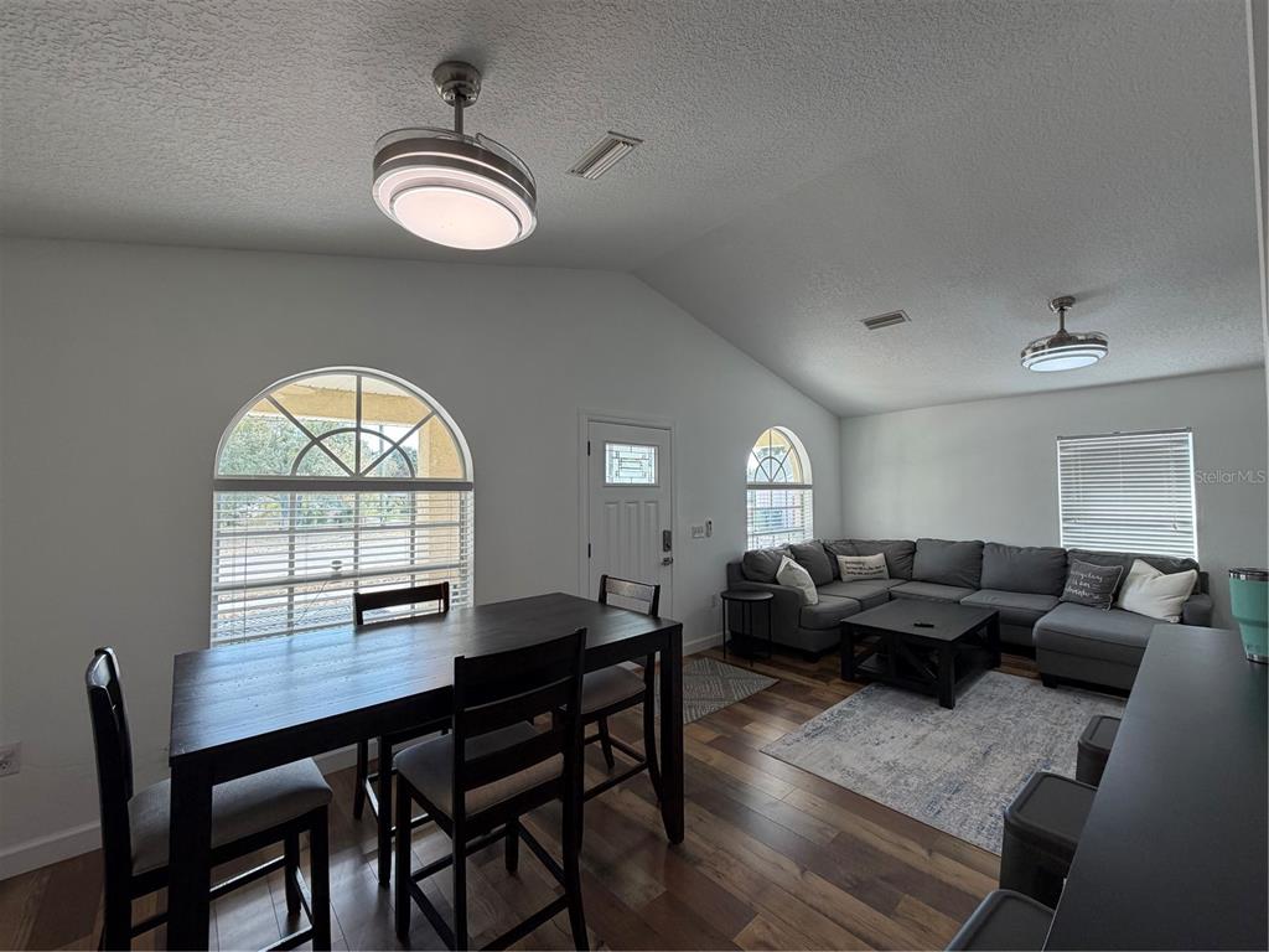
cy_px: 476
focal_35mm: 14
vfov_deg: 85.7
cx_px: 634
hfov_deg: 102.1
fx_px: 513
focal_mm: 2.22
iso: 100
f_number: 2.2
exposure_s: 1/120
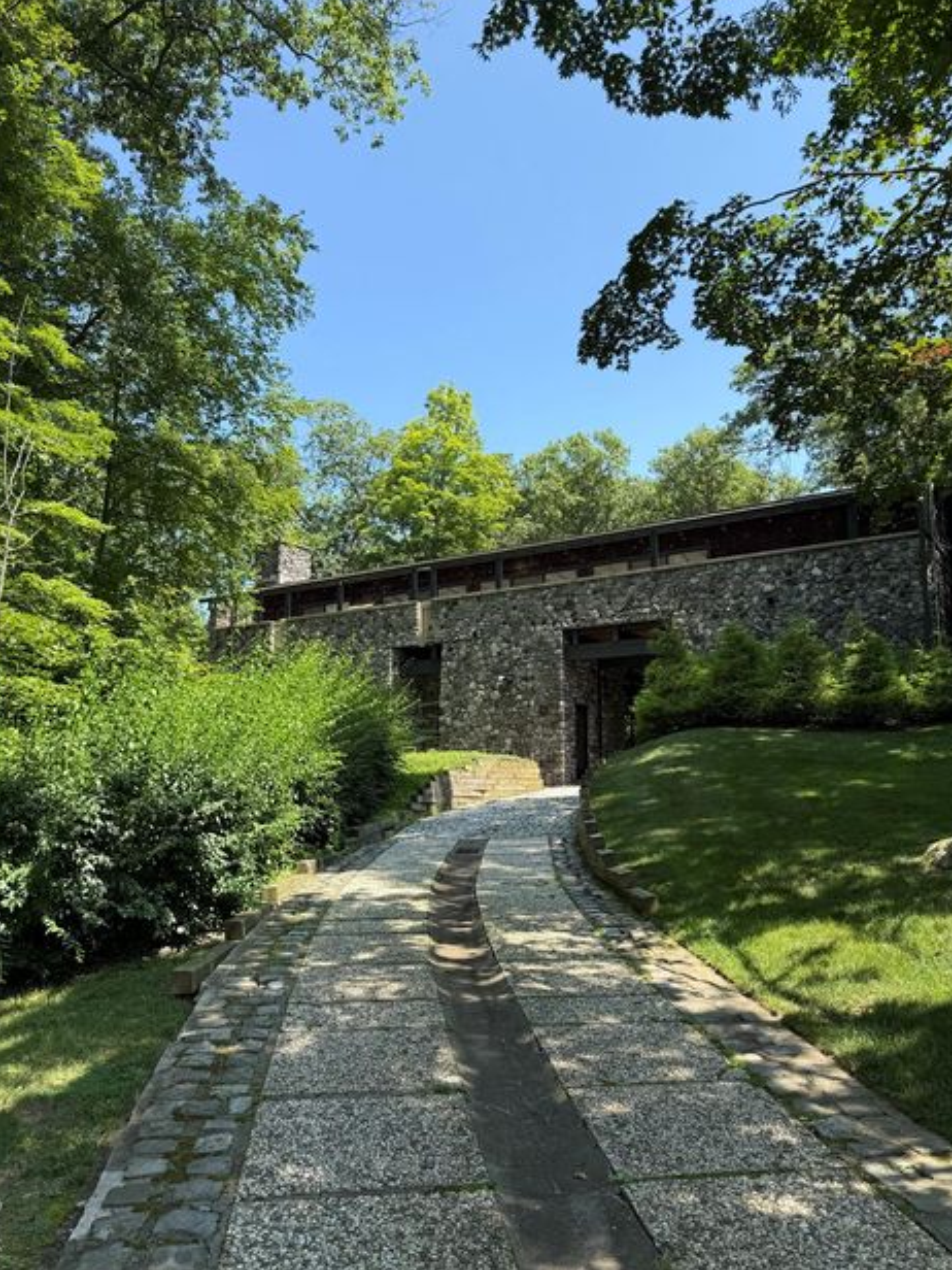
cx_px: 492
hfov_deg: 53.1
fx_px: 953
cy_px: 646
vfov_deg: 67.3
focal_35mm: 26
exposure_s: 1/1314
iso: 80
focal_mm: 6.76
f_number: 1.78
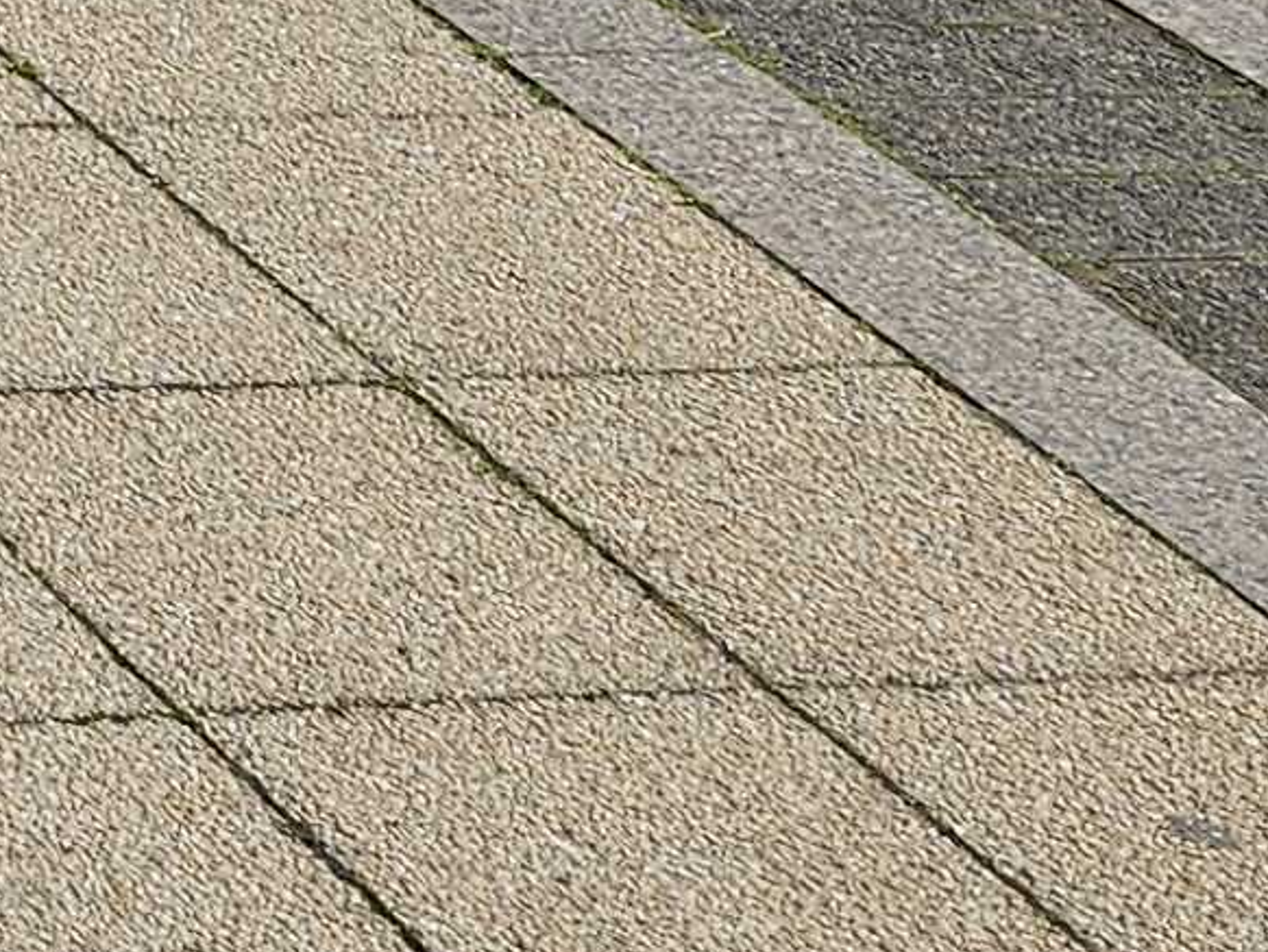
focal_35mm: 158
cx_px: -2000
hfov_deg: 10.4
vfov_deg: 8.6
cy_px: -1359
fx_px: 5790
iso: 25
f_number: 1.8
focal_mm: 5.4
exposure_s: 1/1538
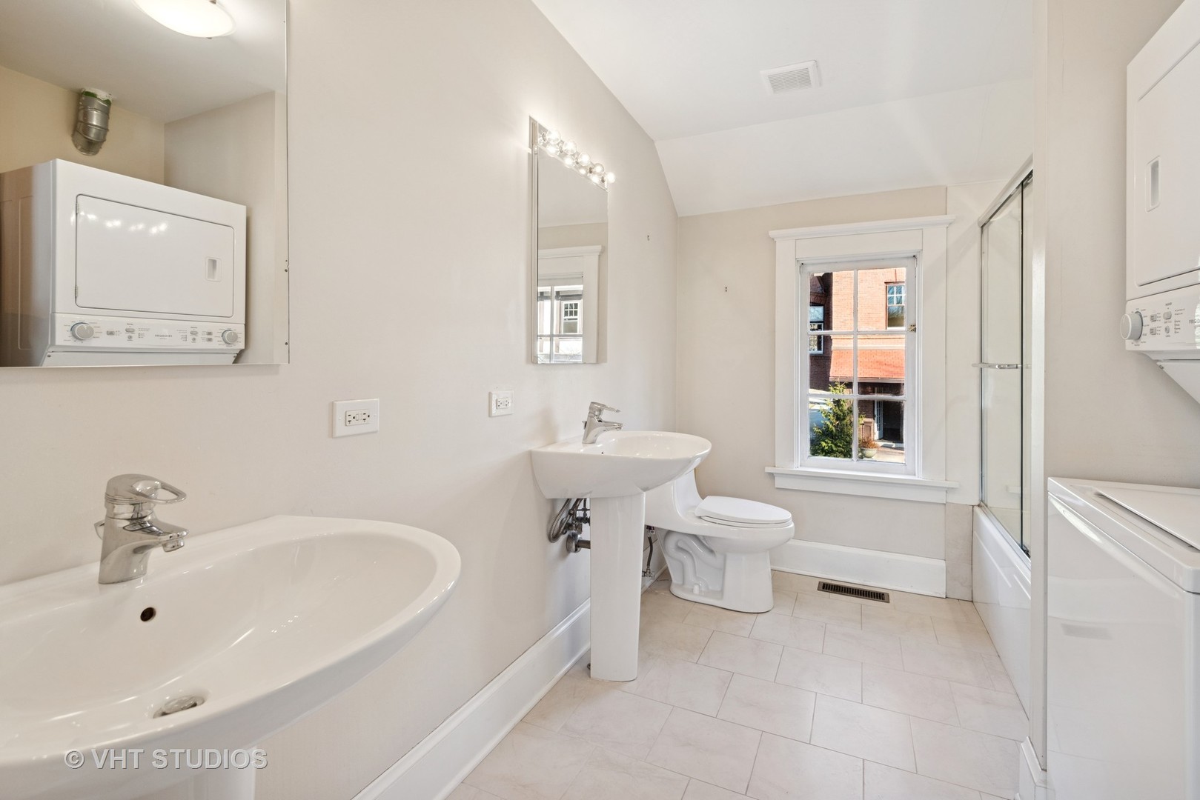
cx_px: 600
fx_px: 533
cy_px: 400
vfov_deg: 73.8
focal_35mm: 16
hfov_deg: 96.7
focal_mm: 16
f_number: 8
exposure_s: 1/60
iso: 400
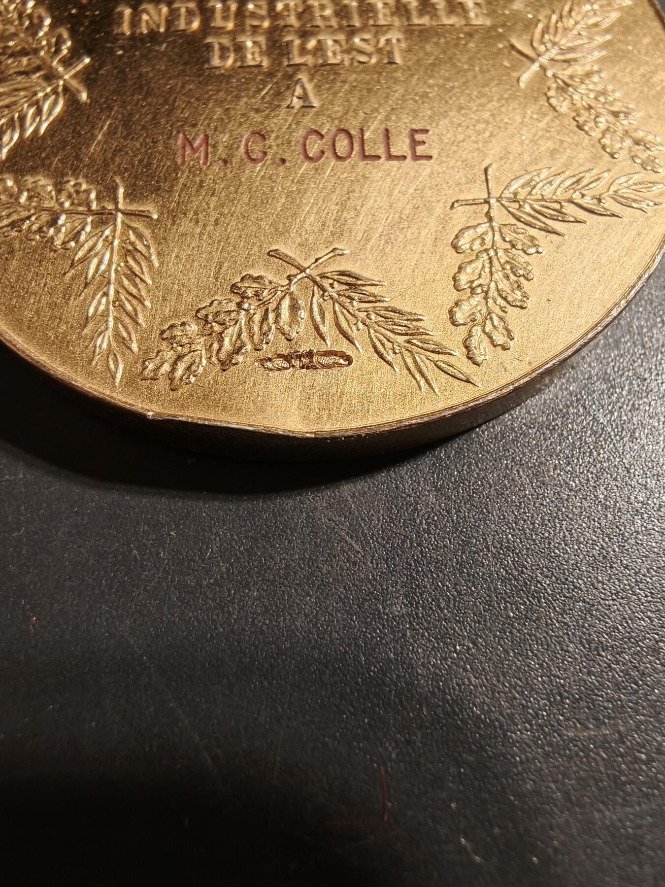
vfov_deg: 73.9
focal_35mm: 23
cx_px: 332
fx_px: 589
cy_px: 444
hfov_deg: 58.9
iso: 160
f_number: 2
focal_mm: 2.32
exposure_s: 1/58.5
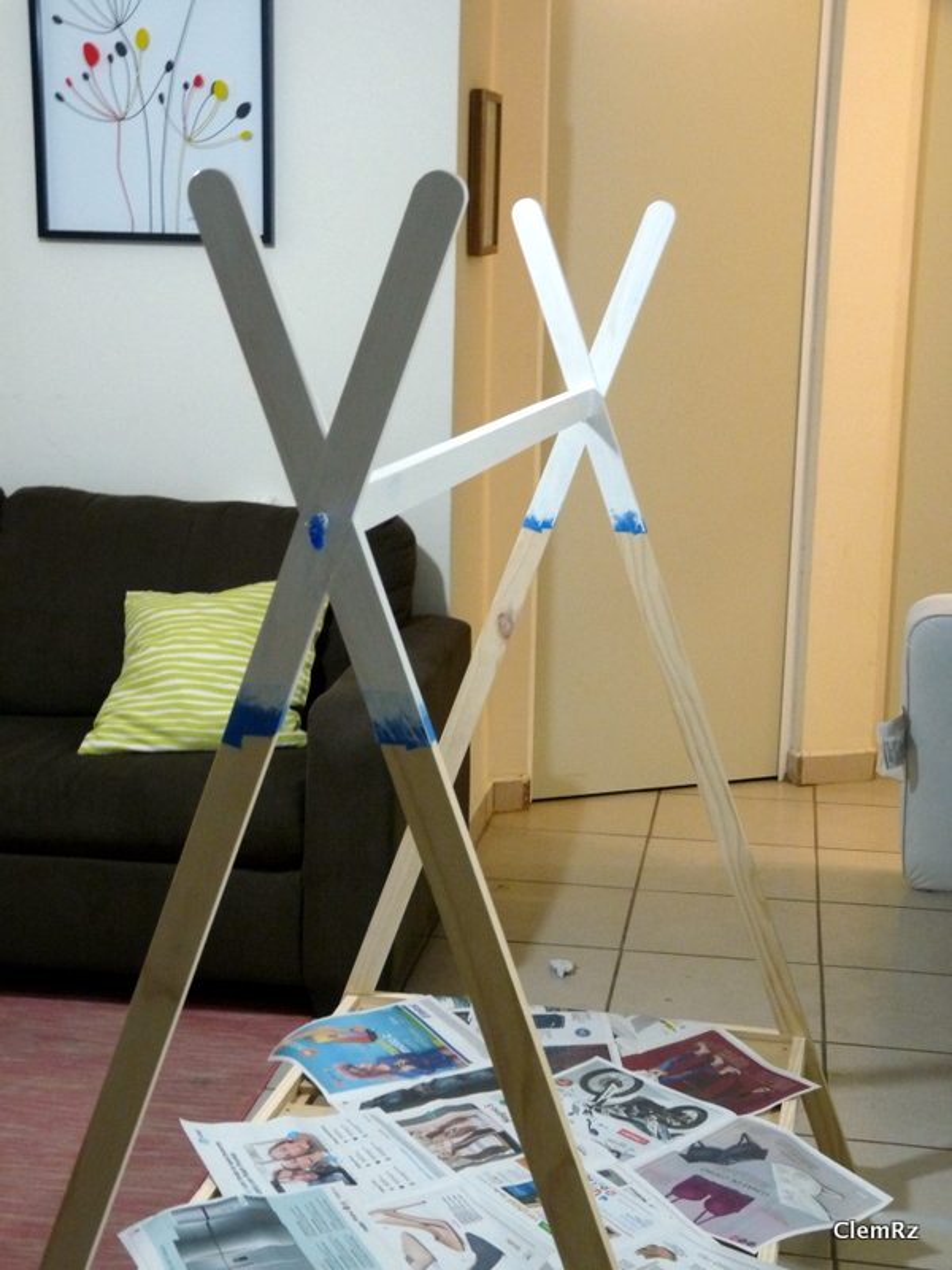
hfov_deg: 25.7
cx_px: 476
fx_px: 2090
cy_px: 635
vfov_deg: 33.8
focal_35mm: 57
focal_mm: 10.1
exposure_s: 1/15
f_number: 3.2
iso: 400
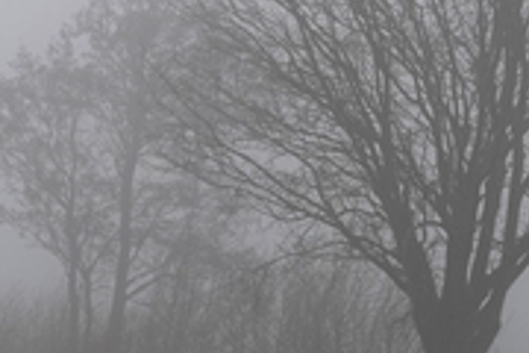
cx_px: 138
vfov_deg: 4.1
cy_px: 99
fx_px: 4922
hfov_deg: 6.1
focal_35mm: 335
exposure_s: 1/160
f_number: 5.6
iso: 125
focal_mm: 47.94
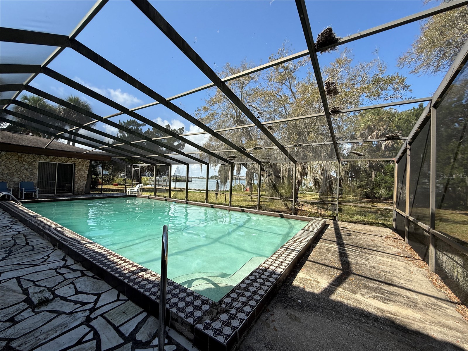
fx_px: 189
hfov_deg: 102.1
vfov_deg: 85.7
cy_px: 176
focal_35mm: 14
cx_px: 234
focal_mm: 2.22
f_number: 2.2
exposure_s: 1/1033
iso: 50
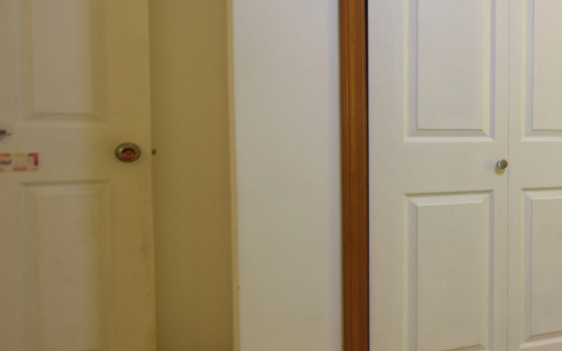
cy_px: 153
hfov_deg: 28.3
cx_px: 818
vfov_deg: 25.6
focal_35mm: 51
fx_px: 774
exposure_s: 1/3
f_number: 6.3
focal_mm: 11
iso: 200
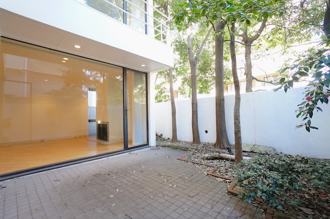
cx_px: 165
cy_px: 110
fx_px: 137
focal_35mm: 15
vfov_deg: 77.1
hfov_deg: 100.5
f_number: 4
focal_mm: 10
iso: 1250
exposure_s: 1/60
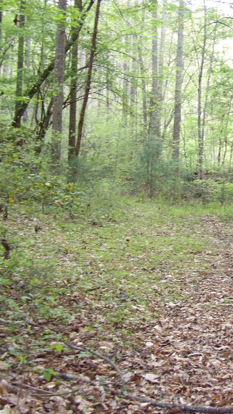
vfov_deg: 31.4
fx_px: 736
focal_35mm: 67
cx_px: 227
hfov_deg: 17.6
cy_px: 207
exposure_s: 1/33
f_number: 3.8
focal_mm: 8.2
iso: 200
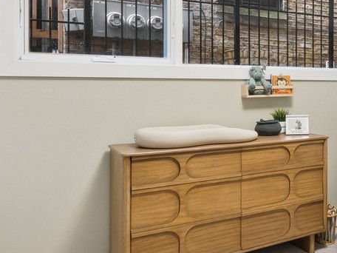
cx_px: 356
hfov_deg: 39.0
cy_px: 96
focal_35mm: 41
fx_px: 399
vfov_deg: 35.0
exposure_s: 1/3.33
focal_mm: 12
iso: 400
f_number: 8
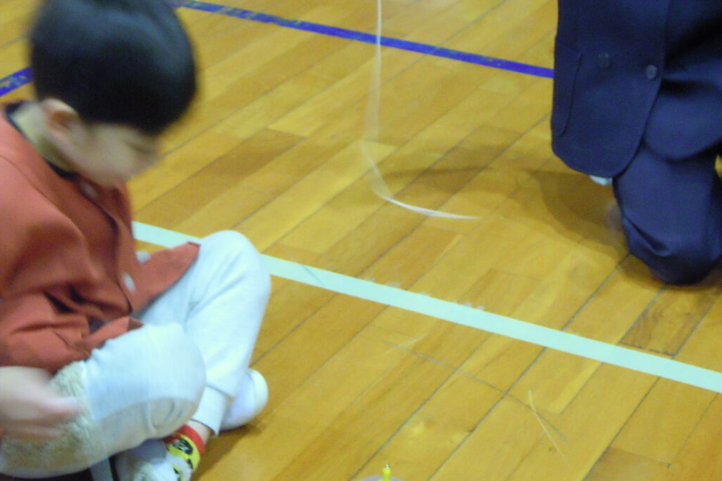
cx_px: 231
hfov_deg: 22.5
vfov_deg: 15.2
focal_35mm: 90
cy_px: 235
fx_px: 1804
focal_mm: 8.3
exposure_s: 1/20
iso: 400
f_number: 3.4
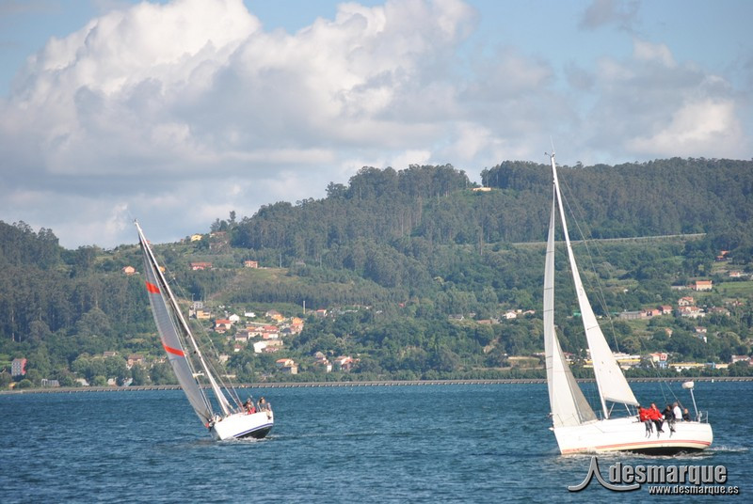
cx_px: 376
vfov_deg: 7.7
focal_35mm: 180
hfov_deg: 11.4
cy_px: 252
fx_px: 3771
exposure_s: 1/500
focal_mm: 120
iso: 100
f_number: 5.6
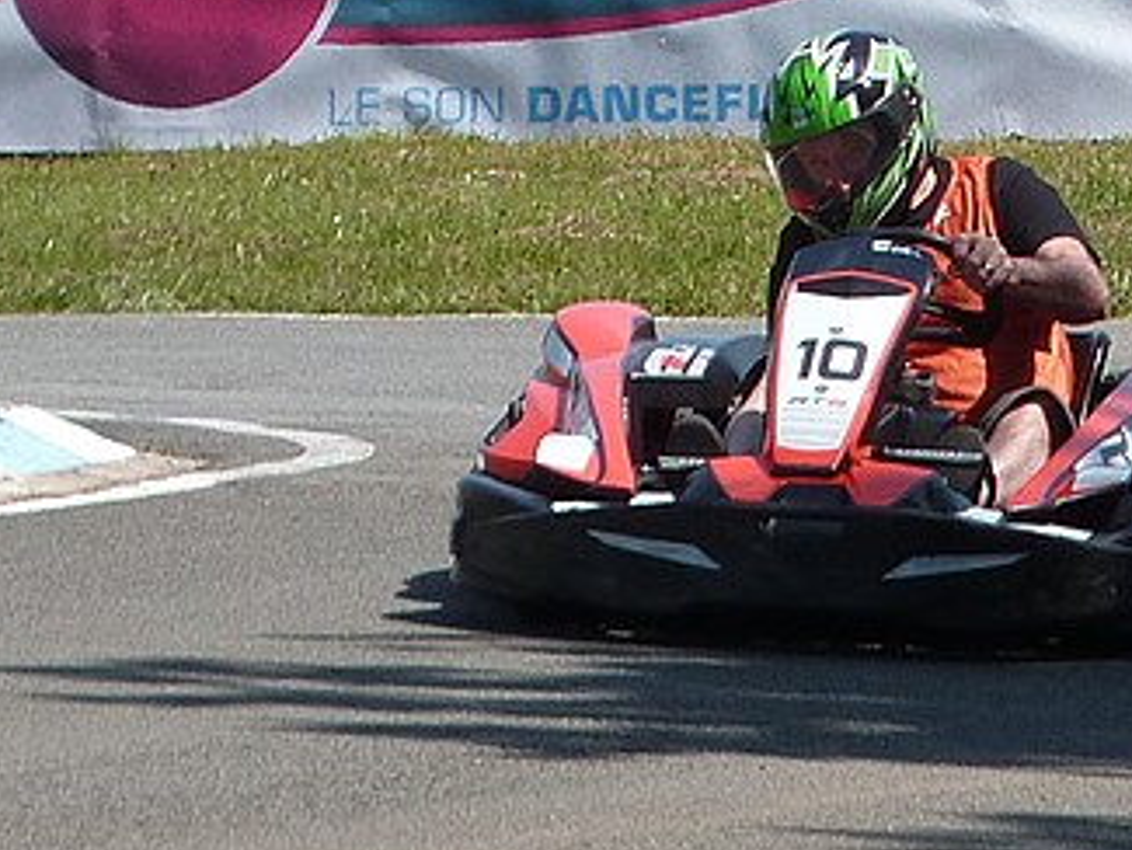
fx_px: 36999
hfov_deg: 1.8
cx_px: 1243
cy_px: 101
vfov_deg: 1.3
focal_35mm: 1131
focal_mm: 49.2
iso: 80
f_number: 4.9
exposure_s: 1/320
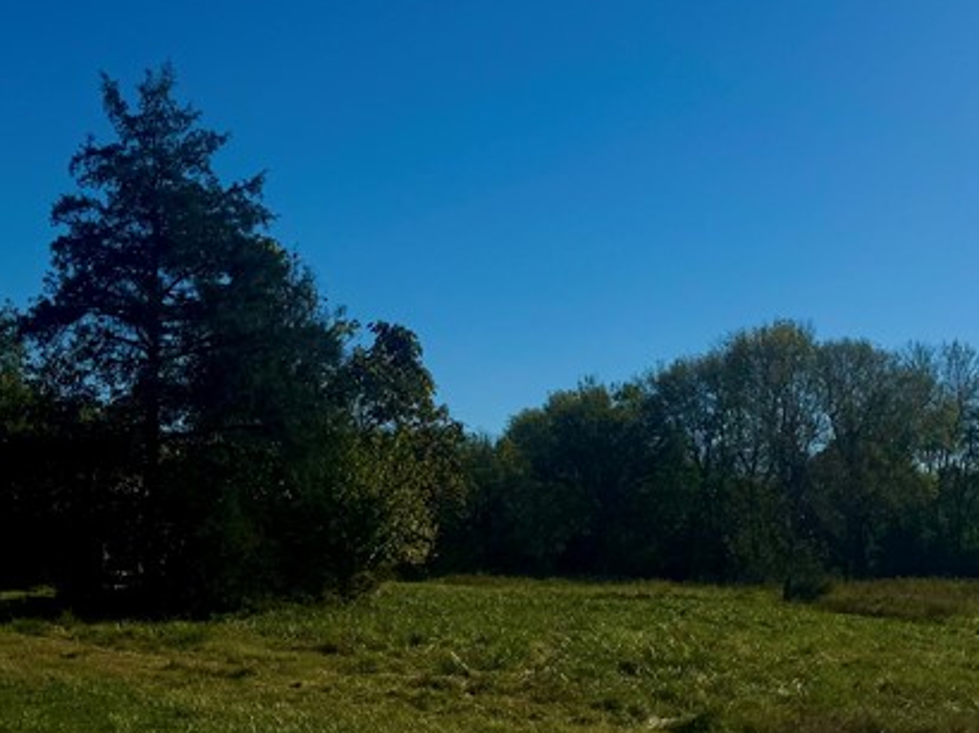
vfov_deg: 24.2
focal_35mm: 60
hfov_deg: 32.2
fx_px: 1696
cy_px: 537
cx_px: 530
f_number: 1.78
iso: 64
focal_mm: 6.76
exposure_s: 1/12346
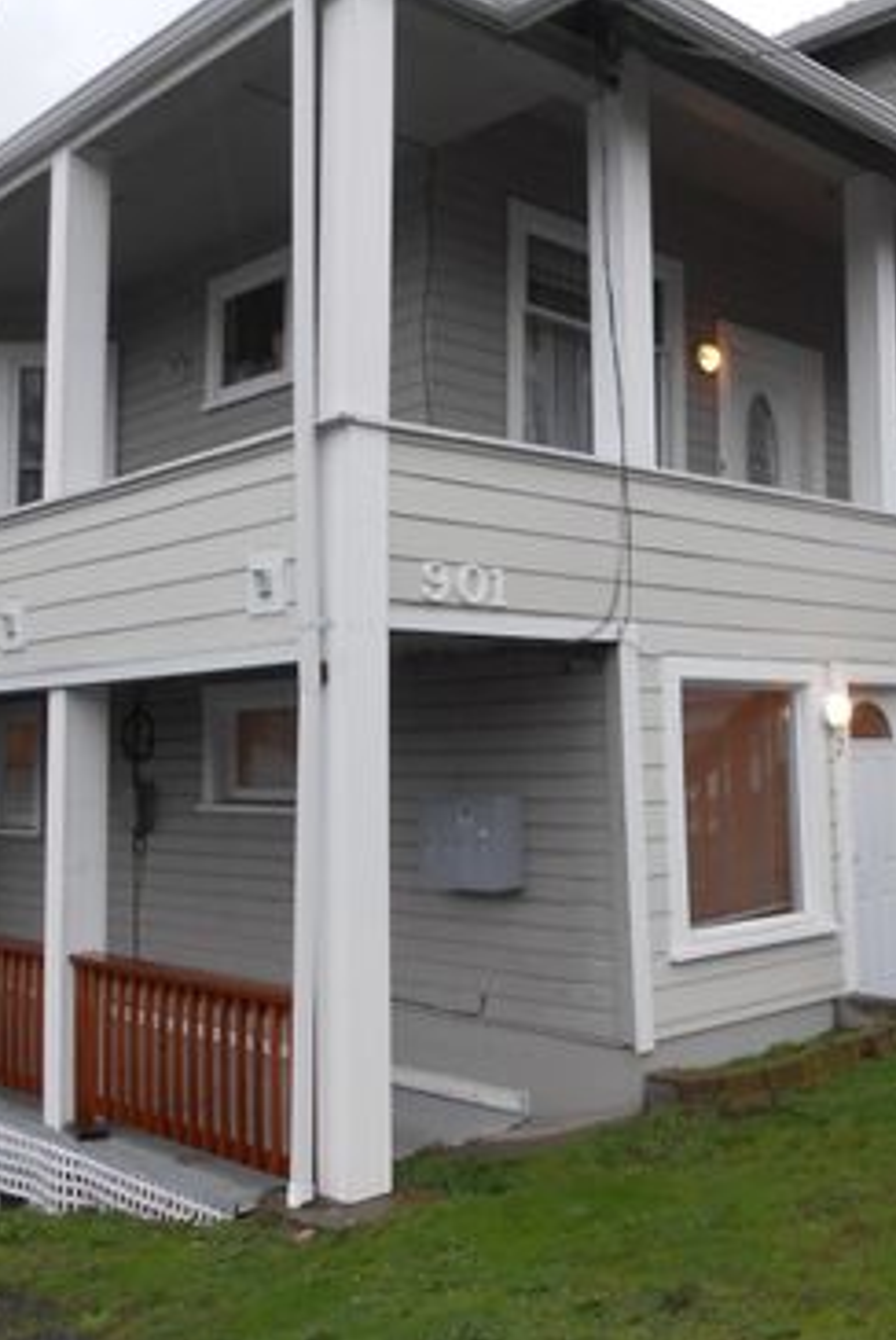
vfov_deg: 51.8
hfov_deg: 34.9
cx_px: 720
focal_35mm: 37
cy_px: 659
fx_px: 1379
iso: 80
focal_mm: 4.6
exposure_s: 1/30
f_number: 3.5
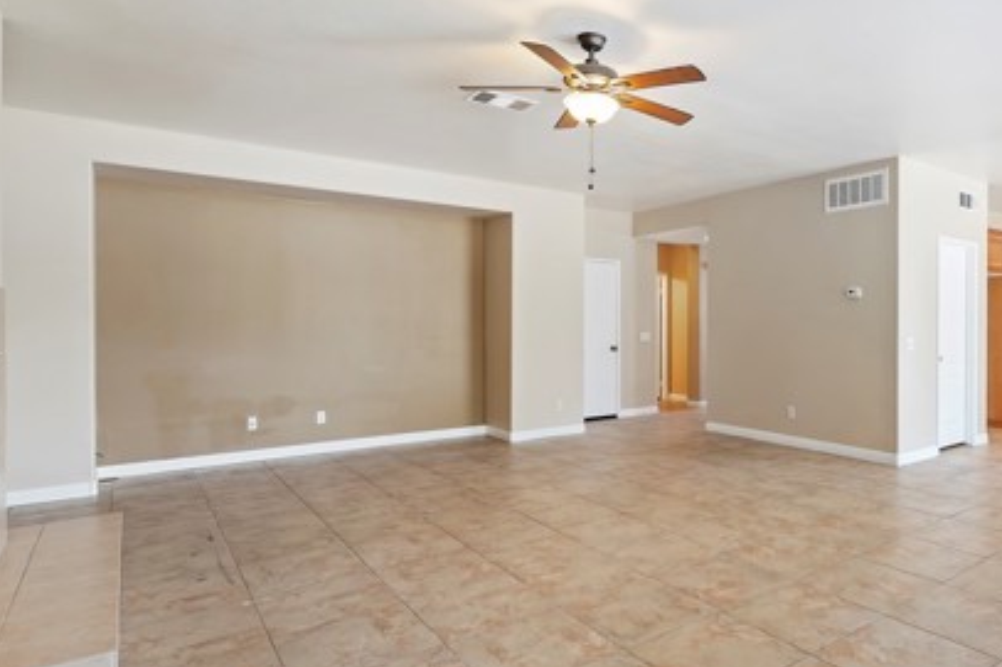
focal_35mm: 22
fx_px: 612
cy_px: 322
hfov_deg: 75.1
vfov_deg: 57.2
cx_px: 699
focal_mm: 14
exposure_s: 1/5
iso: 500
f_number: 10
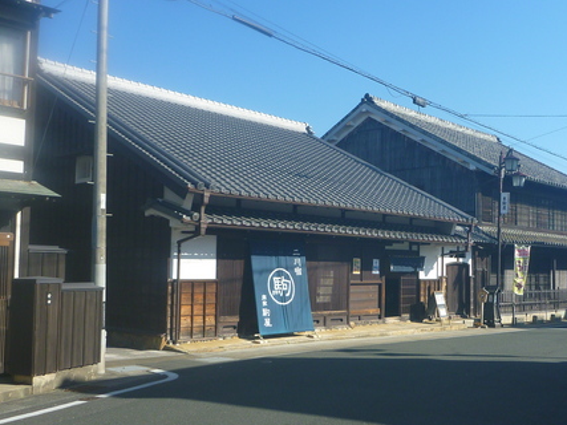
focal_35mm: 42
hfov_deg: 44.2
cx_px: 372
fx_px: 688
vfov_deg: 34.3
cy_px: 232
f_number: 3.3
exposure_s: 1/500
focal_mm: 4.9
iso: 80
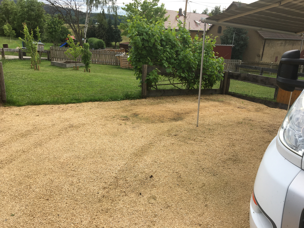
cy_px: 114
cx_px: 152
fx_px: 255
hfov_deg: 61.7
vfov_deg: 48.2
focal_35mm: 29
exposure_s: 1/732
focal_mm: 4.15
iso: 25
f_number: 2.2
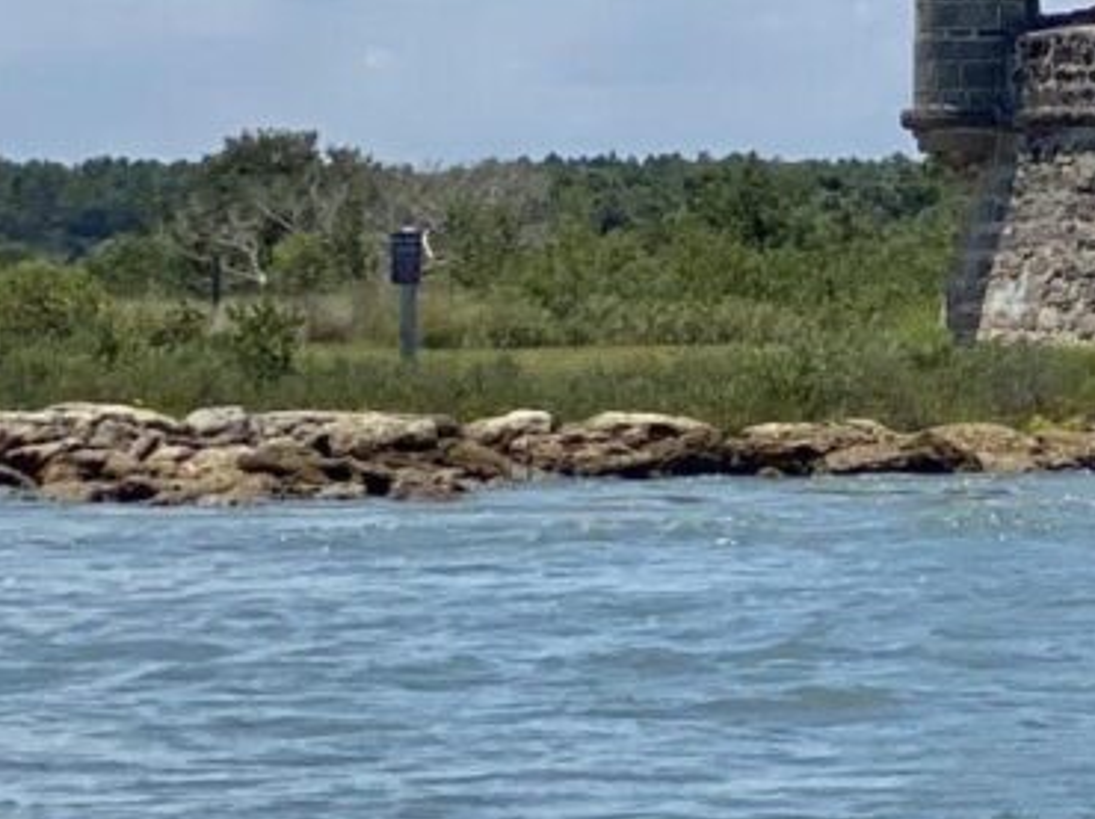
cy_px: -665
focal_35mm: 288
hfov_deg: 6.7
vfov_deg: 5.1
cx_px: 2057
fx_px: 9104
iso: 20
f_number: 2
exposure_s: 1/2817
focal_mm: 6
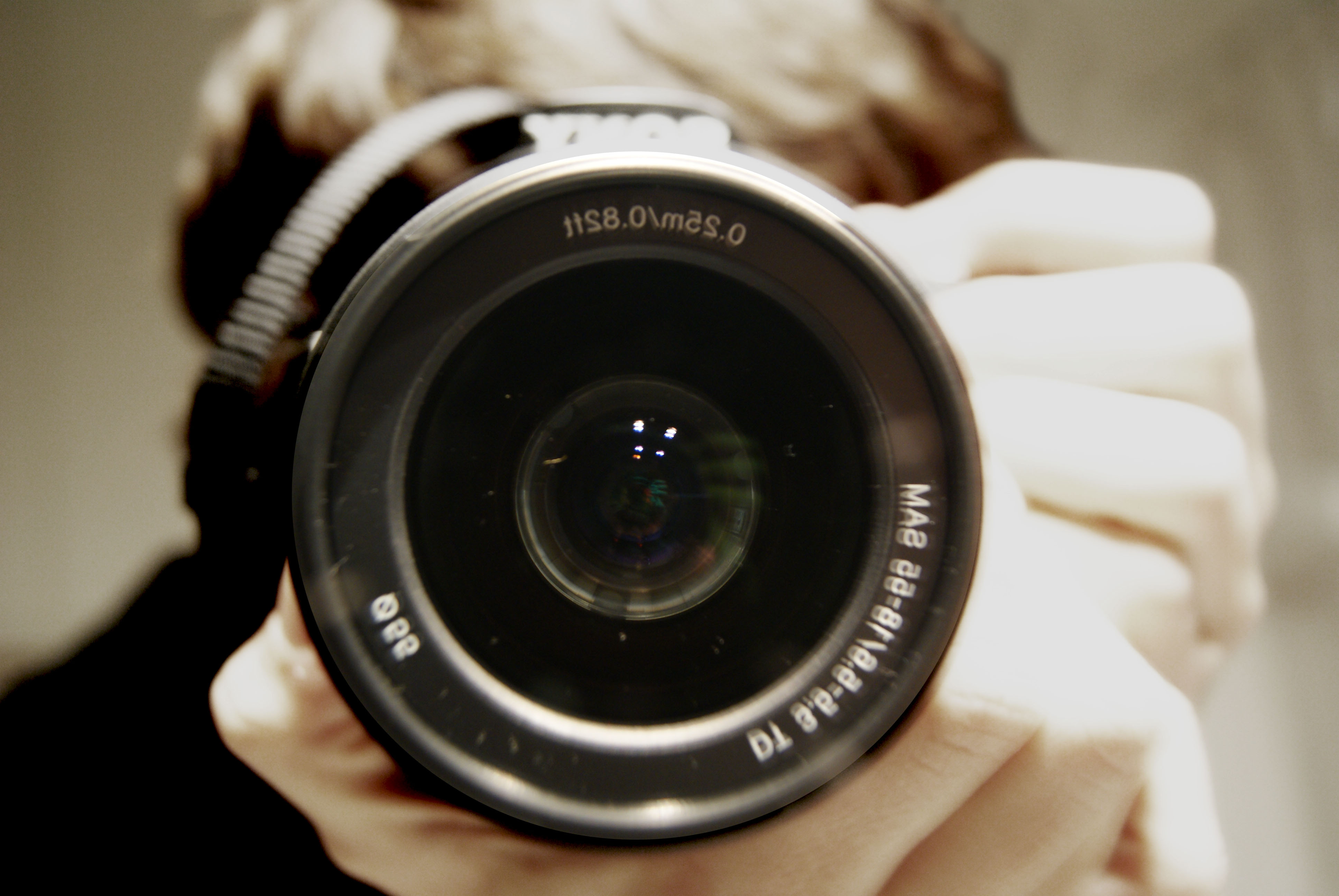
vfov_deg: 34.3
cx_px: 670
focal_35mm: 39
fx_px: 1452
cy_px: 448
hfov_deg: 49.5
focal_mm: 26
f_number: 4
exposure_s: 1/4
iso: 400
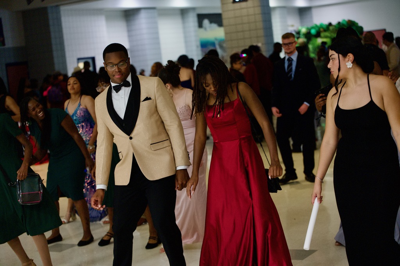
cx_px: 200
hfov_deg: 28.9
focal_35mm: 70
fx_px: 777
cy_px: 133
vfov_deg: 19.4
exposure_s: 1/250
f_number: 2.8
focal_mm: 70
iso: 4000
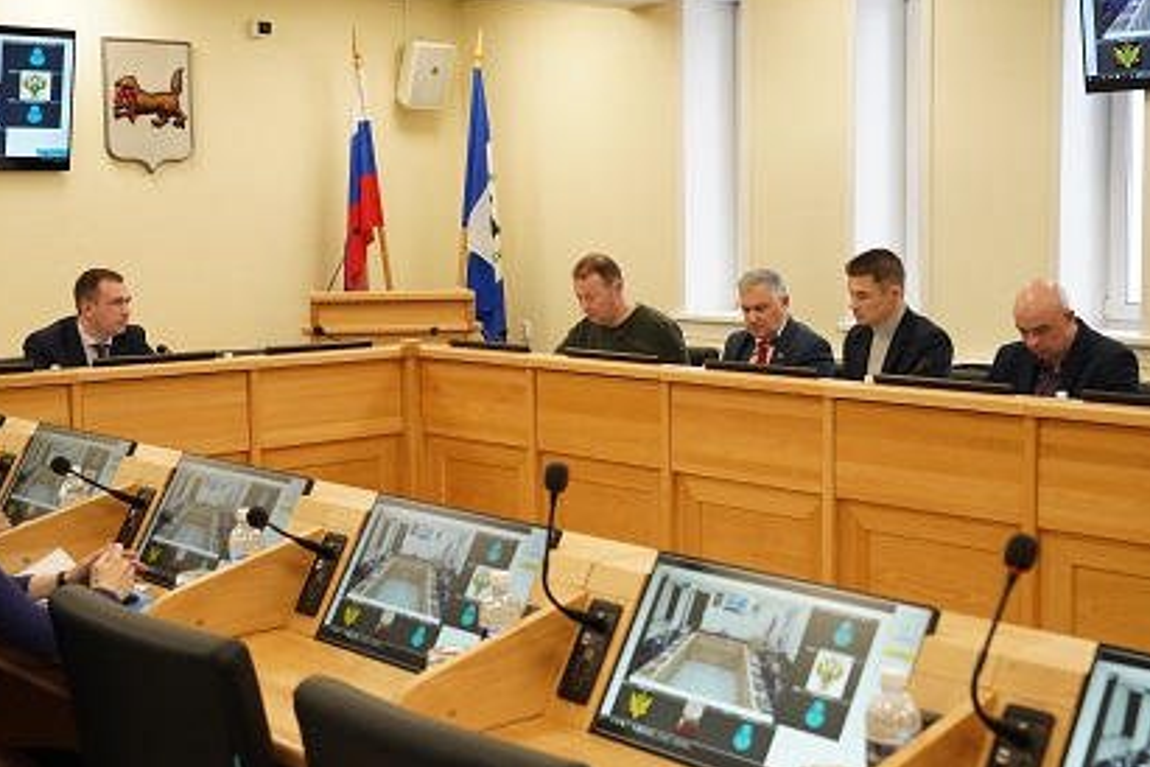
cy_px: 384
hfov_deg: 40.3
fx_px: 1565
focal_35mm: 49
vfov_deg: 27.5
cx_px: 574
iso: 3200
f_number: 5.6
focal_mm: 48
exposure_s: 1/160
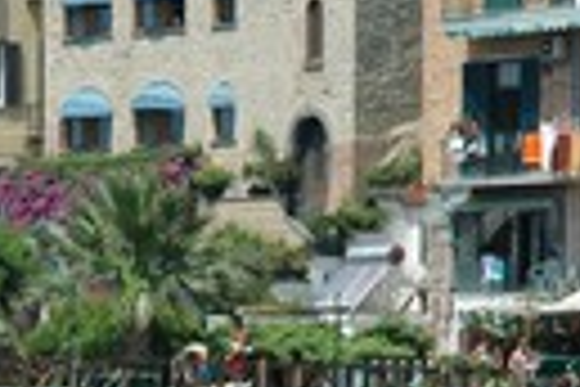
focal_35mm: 325
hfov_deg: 6.3
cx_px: 229
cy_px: 410
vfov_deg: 4.2
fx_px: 5236
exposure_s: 1/350
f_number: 9.5
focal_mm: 70
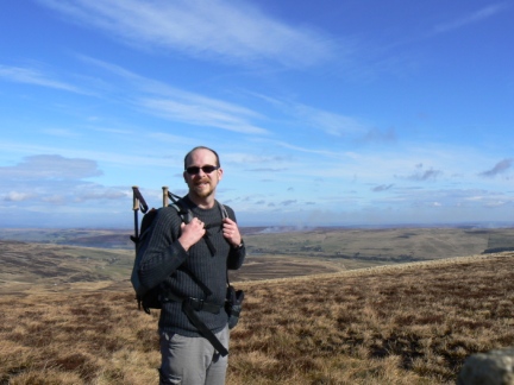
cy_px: 192
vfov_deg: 39.7
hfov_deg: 51.4
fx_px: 535
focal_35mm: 36
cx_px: 257
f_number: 8
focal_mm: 6
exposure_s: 1/500
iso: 80
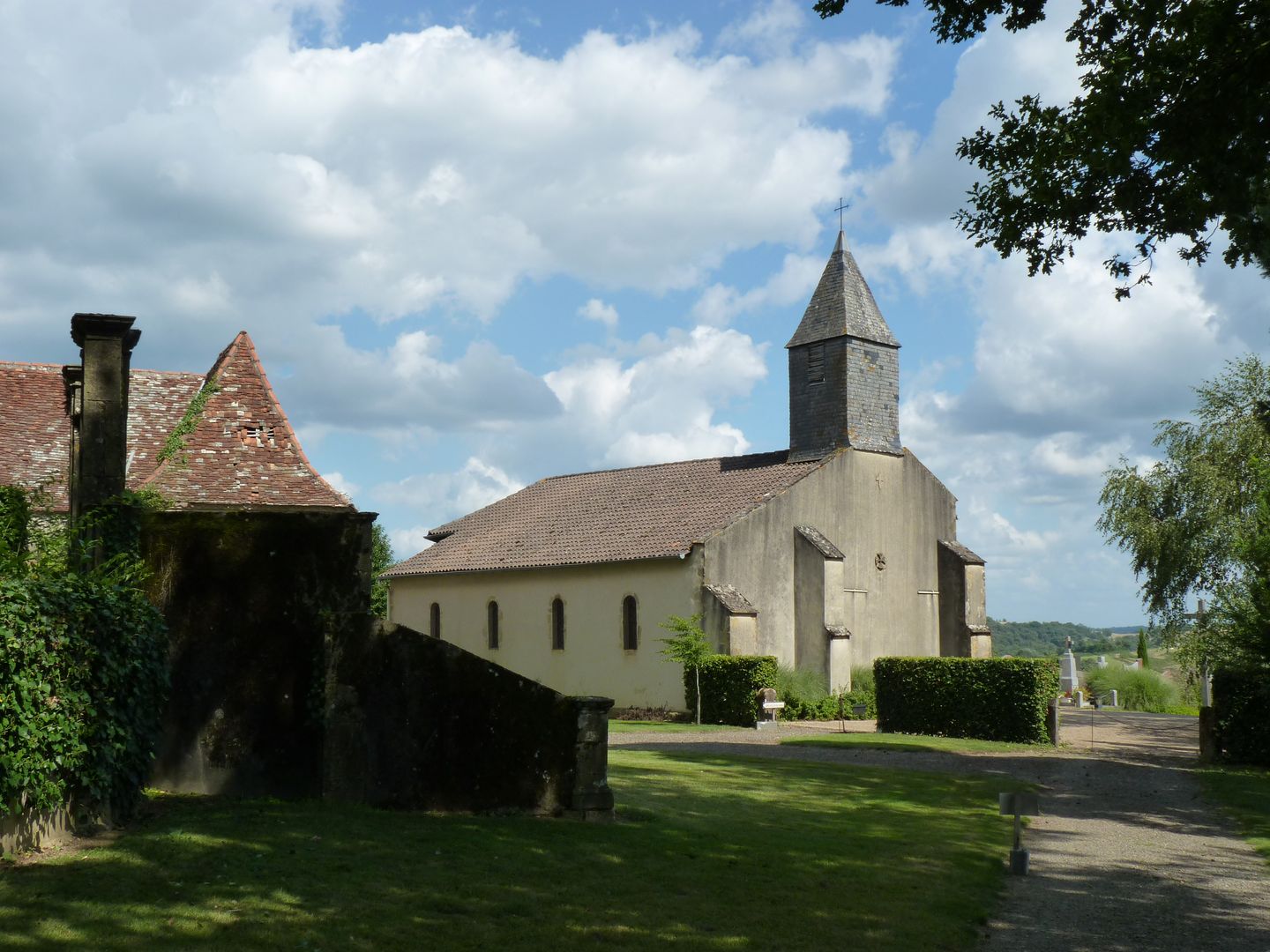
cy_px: 476
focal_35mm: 43
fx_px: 1578
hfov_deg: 43.9
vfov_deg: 33.6
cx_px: 635
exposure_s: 1/400
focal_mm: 7.6
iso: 125
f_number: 5.6
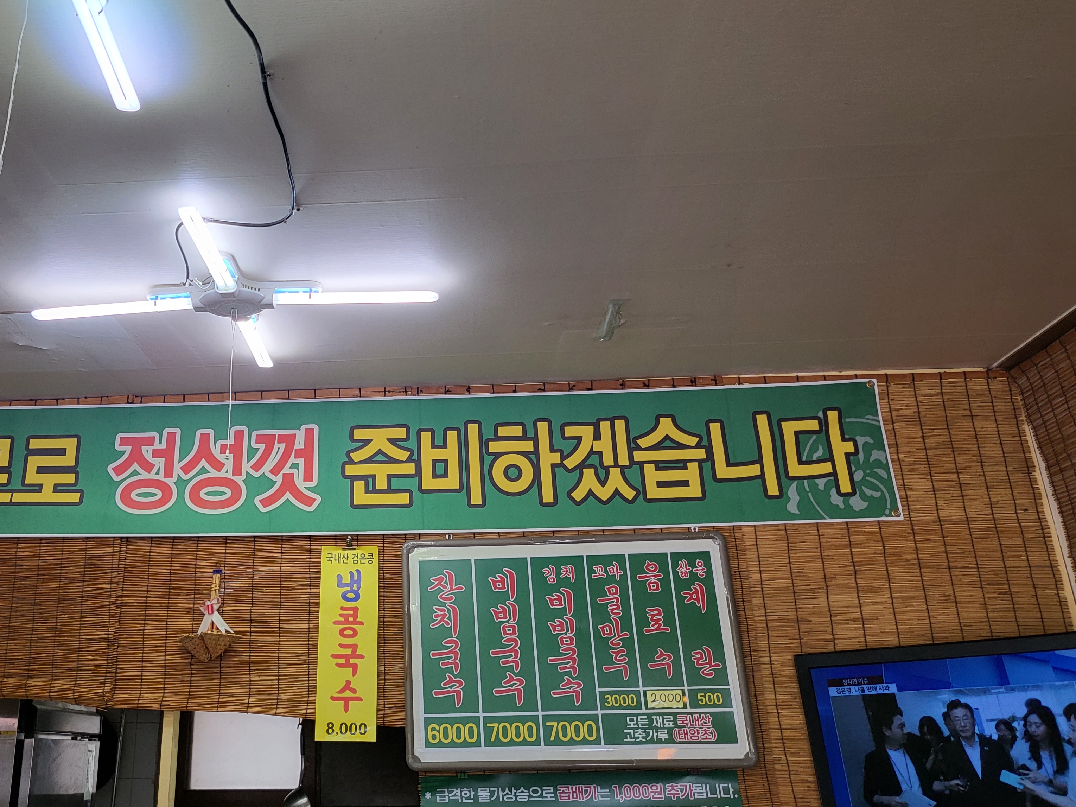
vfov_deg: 41.4
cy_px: 285
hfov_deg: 53.2
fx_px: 1057
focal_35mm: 34
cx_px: 381
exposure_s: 1/197
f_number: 1.8
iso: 50
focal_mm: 4.25
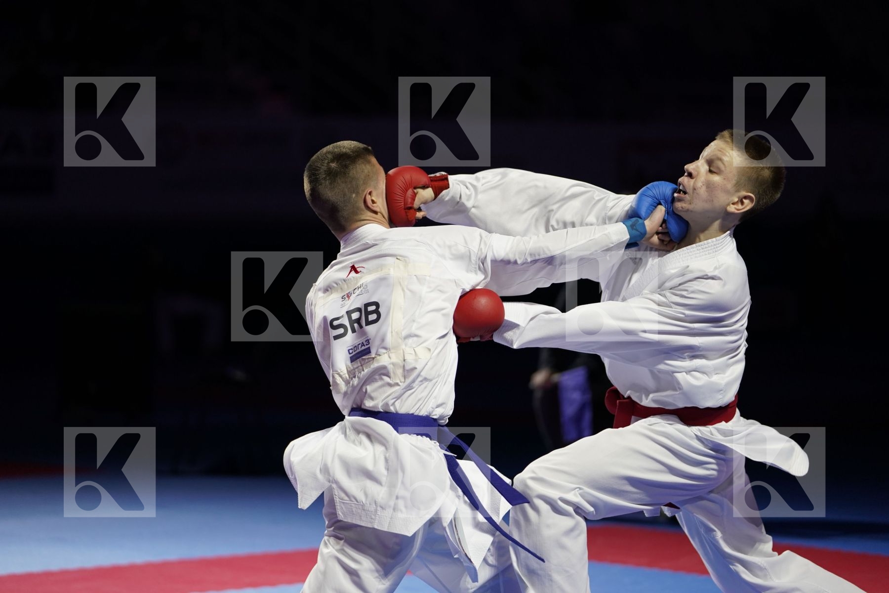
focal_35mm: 127
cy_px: 296
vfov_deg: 10.8
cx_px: 444
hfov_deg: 16.1
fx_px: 3136
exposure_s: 1/1000
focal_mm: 127
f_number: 2.8
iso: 1250
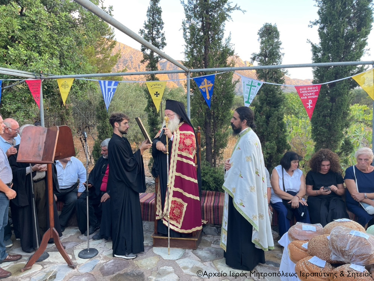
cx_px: 187
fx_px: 281
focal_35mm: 26
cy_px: 140
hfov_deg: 67.3
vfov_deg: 53.1
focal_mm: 5.1
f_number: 1.6
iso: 80
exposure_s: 1/121
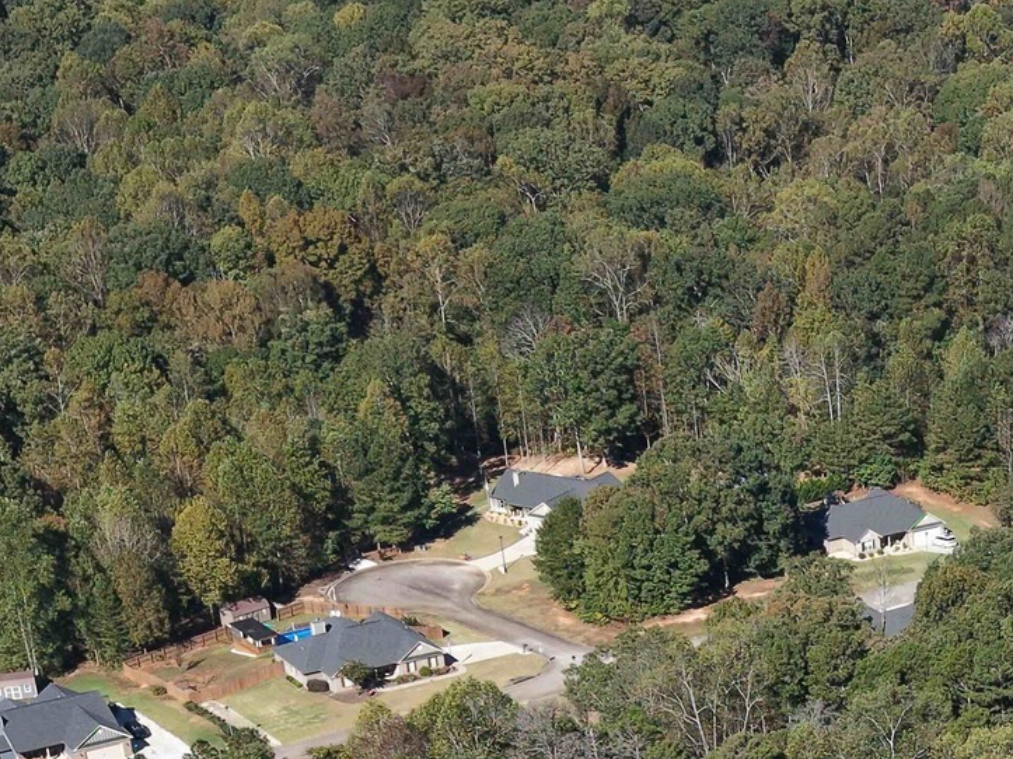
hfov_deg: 18.5
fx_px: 2984
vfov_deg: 13.7
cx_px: 1135
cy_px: 1092
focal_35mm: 102
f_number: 1.8
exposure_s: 1/2000
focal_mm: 8.67
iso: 100
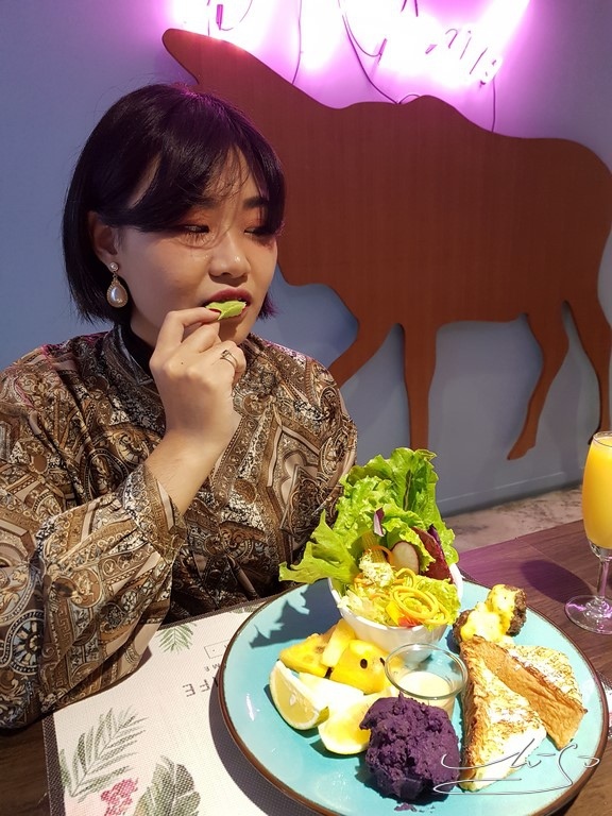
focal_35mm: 26
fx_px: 613
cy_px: 408
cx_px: 306
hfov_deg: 53.1
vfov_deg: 67.3
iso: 200
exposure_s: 1/40
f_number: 1.7
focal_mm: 4.2
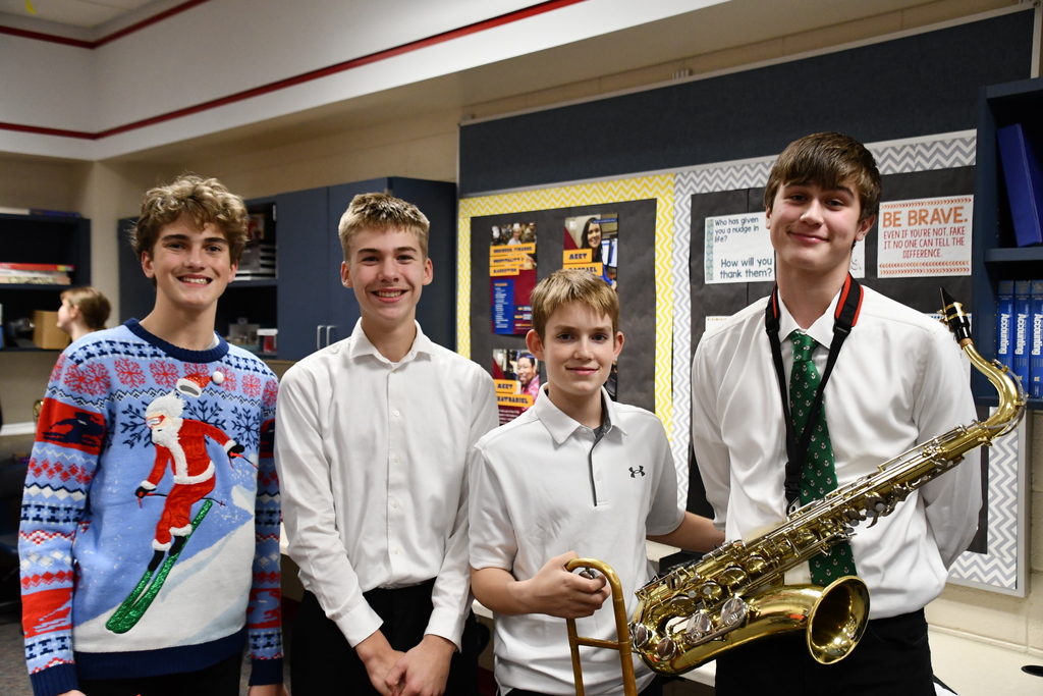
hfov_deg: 49.5
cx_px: 522
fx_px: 1130
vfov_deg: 34.2
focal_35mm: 39
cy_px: 348
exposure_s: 1/125
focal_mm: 26
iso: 2000
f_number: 3.8
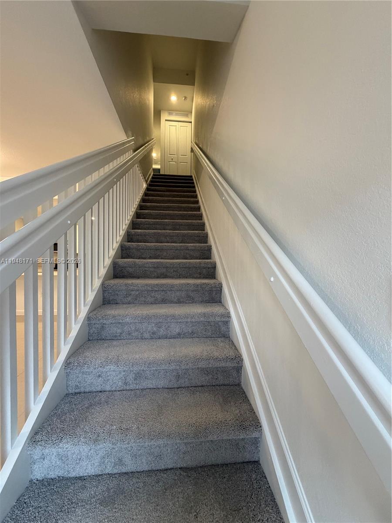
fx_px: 211
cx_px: 196
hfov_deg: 85.7
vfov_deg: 102.1
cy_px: 262
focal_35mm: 14
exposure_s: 1/120
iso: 250
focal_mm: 2.22
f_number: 2.2
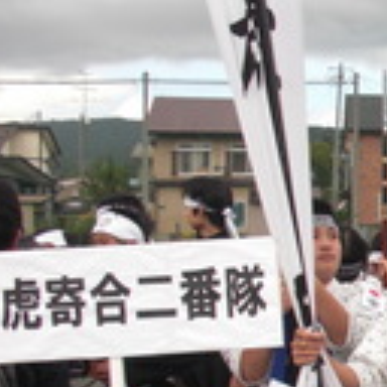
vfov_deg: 13.9
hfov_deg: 12.7
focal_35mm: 124
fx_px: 1568
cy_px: 370
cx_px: 714
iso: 50
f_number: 2.8
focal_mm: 6.3
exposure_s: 1/250
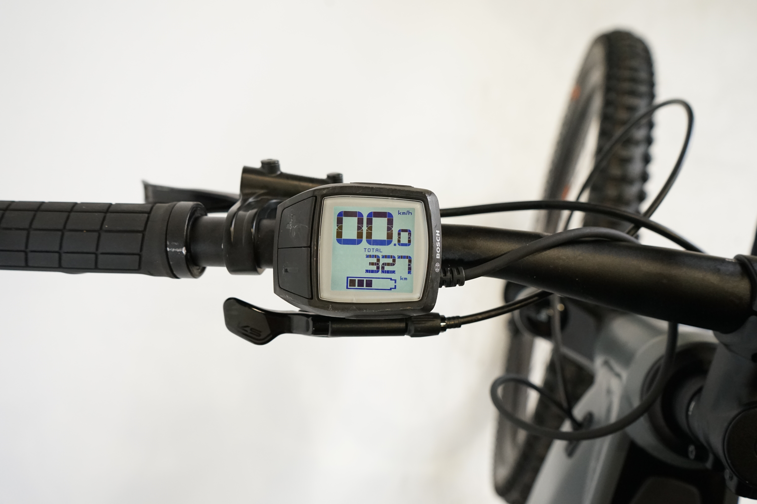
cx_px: 378
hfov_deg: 65.5
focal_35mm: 28
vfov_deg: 46.4
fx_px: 589
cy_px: 252
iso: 2500
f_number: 5.6
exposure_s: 1/200
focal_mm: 28
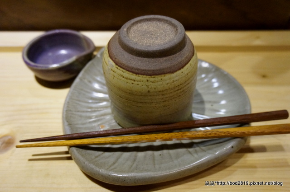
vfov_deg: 41.6
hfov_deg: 59.6
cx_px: 145
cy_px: 96
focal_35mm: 32
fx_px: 253
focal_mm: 21
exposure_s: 1/60
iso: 3200
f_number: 4
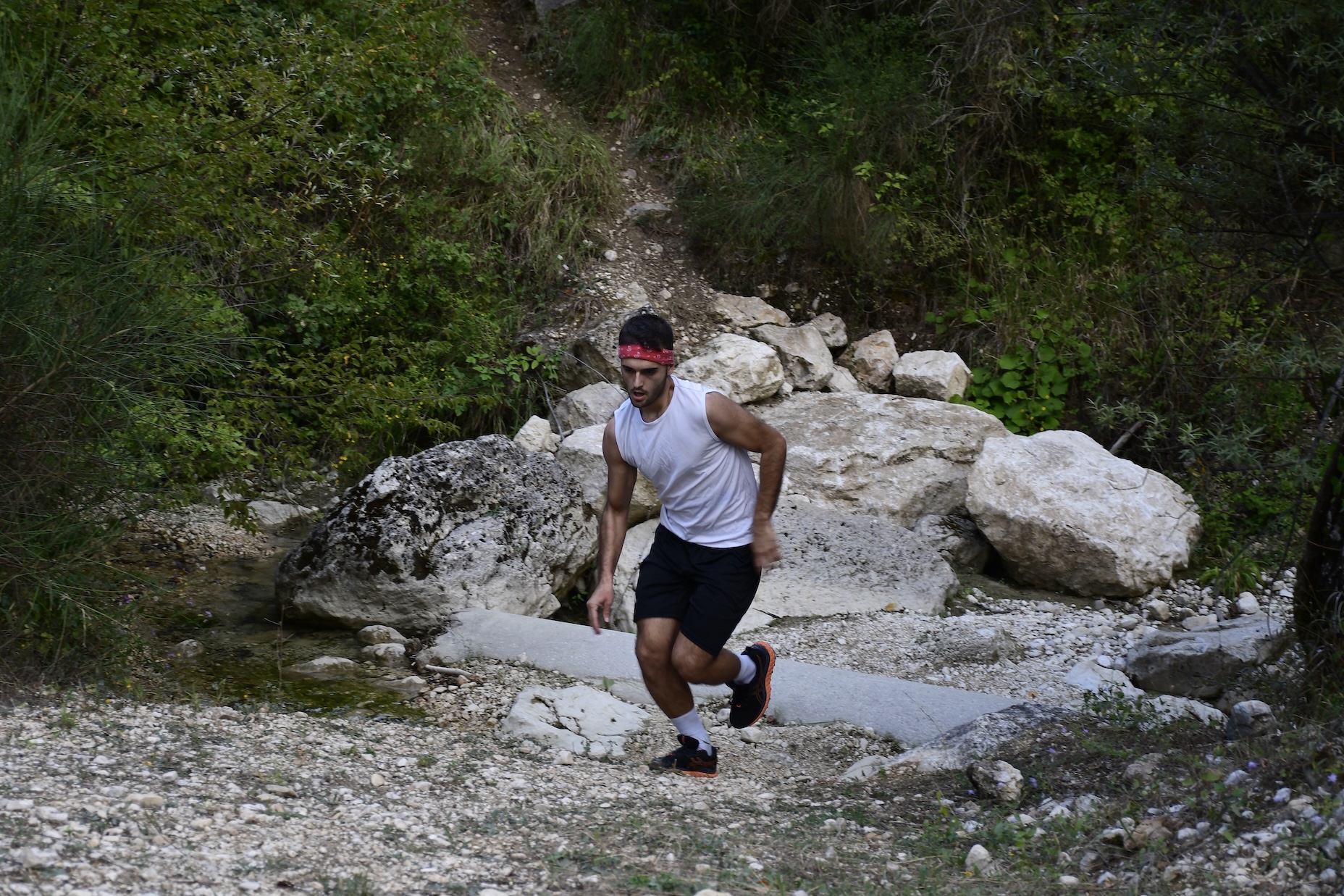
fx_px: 2501
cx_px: 672
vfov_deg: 20.3
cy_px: 448
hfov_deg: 30.1
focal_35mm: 67
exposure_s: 1/125
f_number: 5
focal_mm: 45
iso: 250
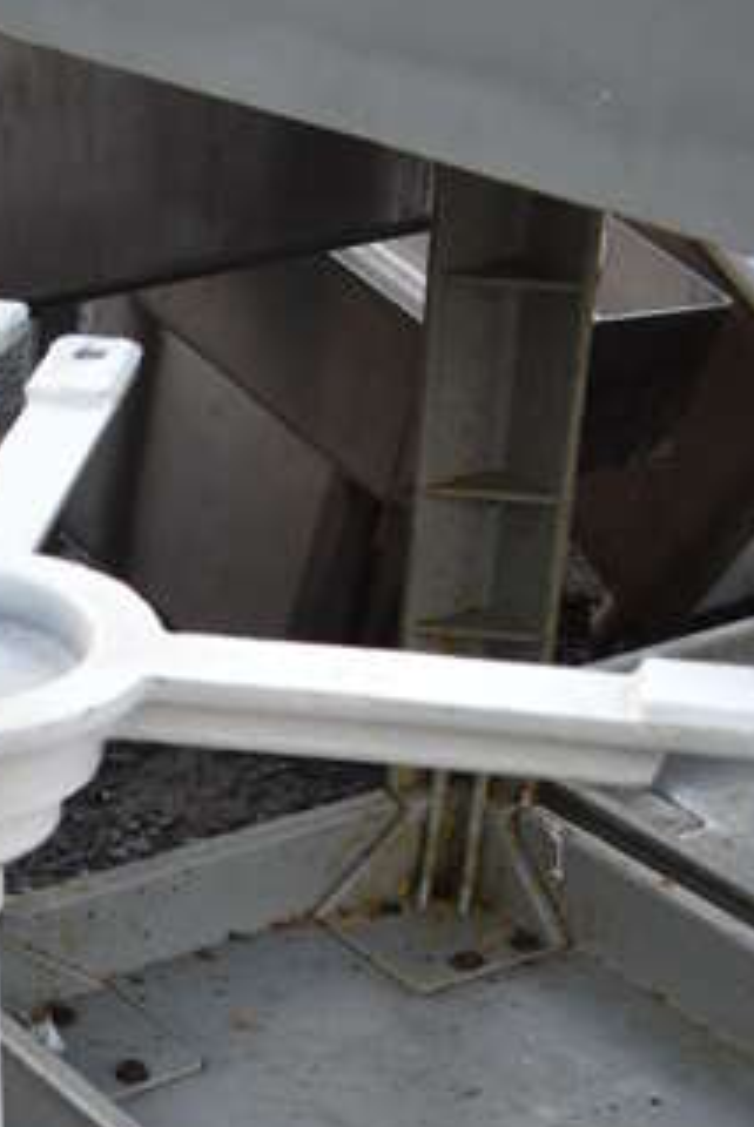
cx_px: -106
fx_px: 2414
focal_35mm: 77
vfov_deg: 23.5
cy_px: 1432
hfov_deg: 17.1
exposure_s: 1/125
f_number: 5.6
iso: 400
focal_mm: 18
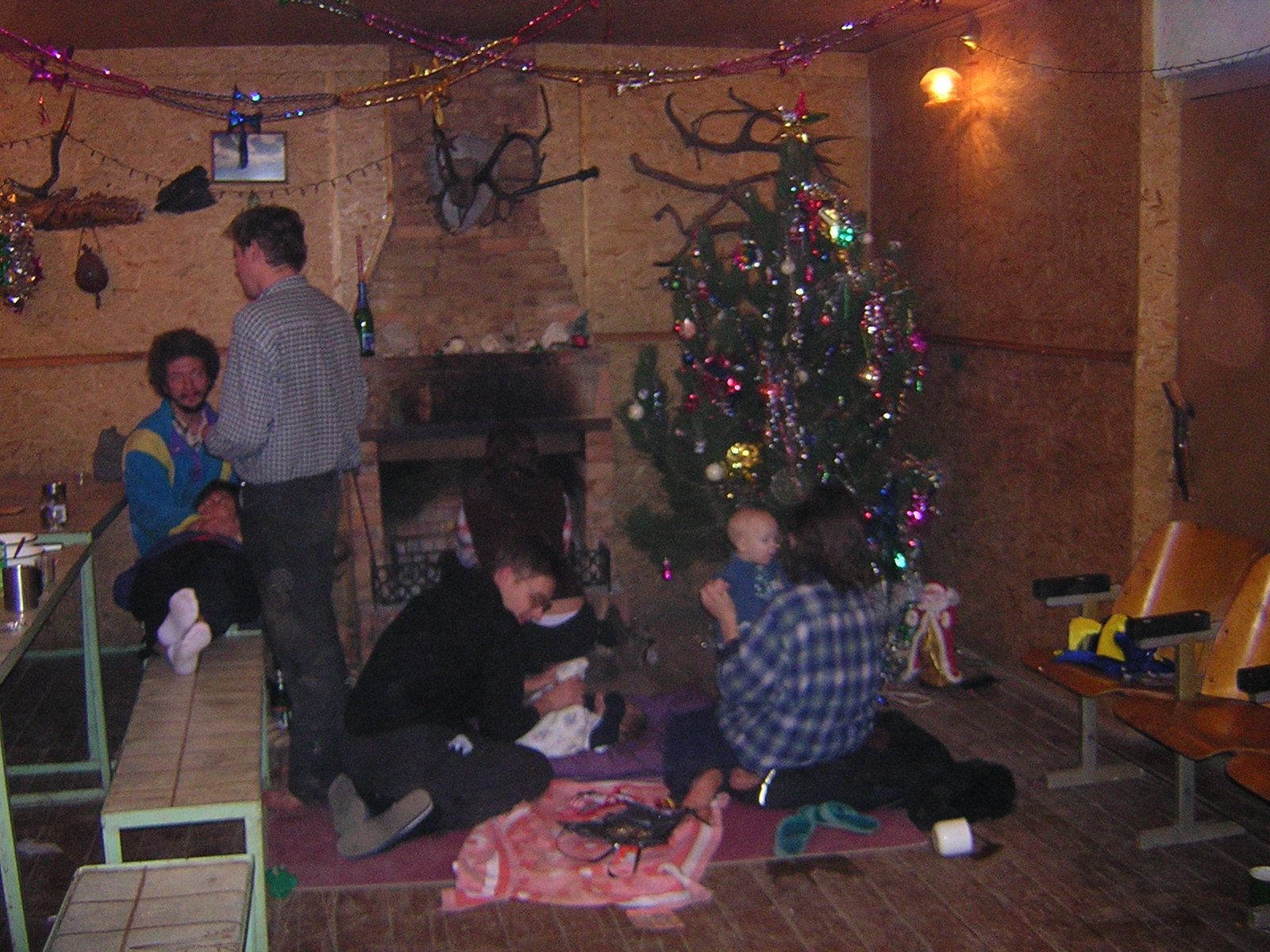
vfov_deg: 39.7
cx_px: 635
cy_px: 476
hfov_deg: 51.4
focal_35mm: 36
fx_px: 1321
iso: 400
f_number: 2.6
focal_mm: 4.7
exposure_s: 1/60.1
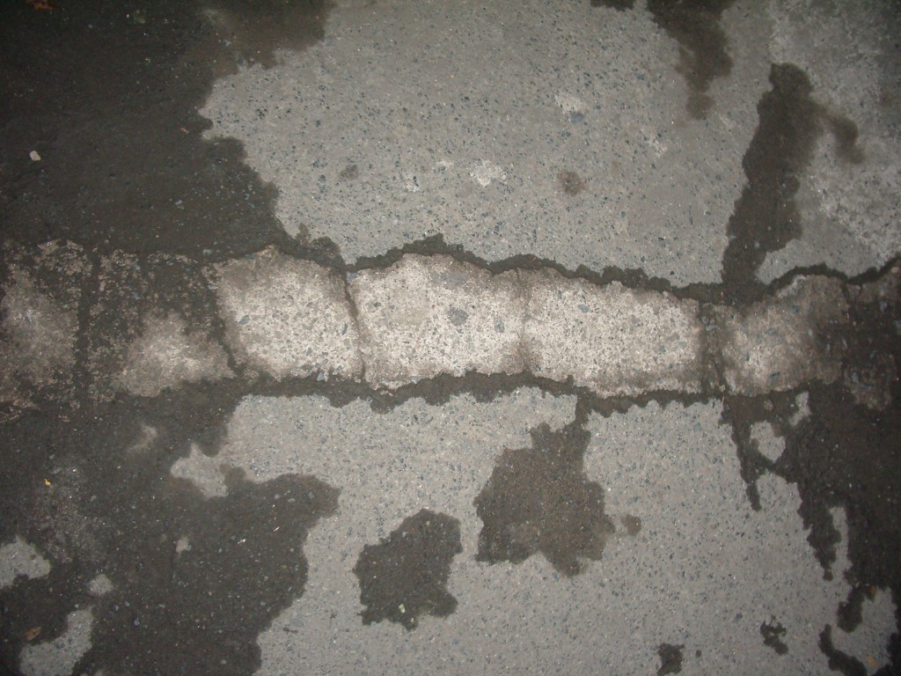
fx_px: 911
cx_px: 450
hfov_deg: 52.6
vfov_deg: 40.7
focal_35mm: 35
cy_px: 338
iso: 200
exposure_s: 1/60
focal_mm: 5.8
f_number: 2.6
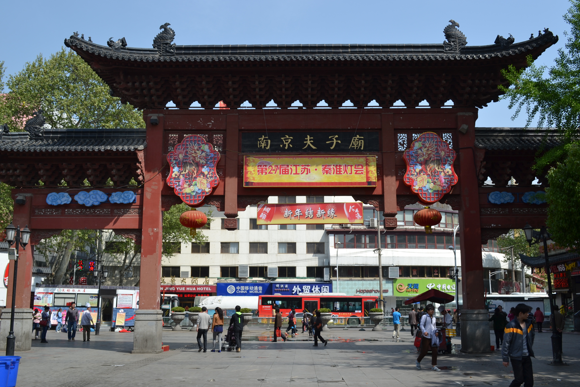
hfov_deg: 53.1
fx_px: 580
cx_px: 290
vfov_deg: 36.9
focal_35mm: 36
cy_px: 194
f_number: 7.1
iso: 100
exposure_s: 1/200
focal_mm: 24
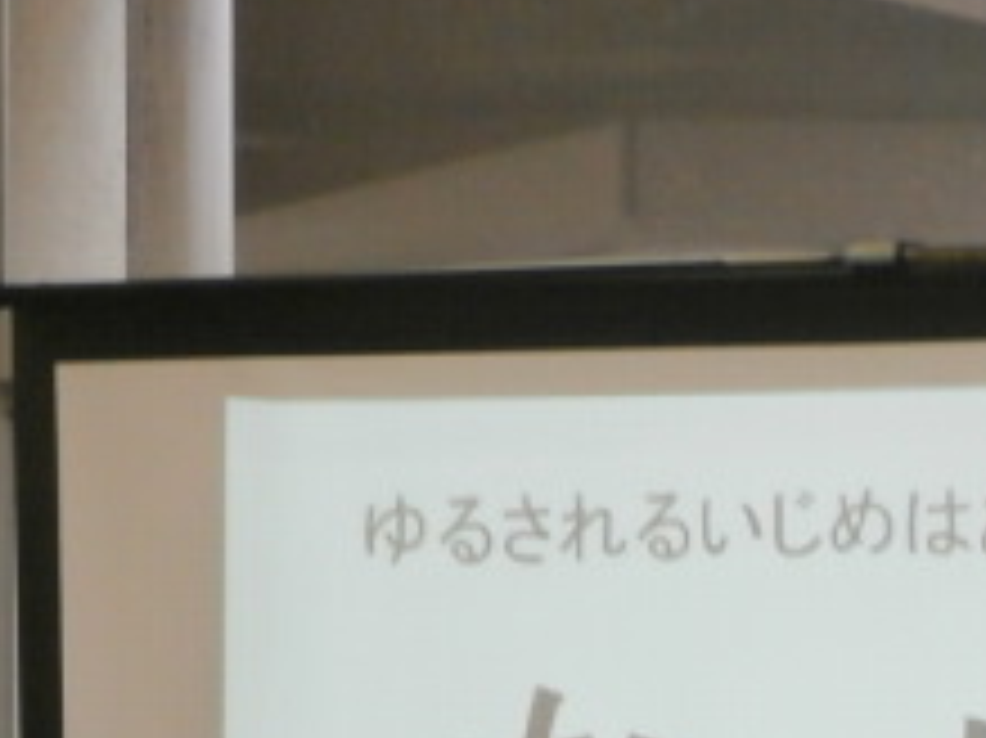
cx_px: 837
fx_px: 10818
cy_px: 684
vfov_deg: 3.9
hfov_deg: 5.2
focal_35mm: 380
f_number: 6.5
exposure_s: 1/30
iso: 200
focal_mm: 23.5
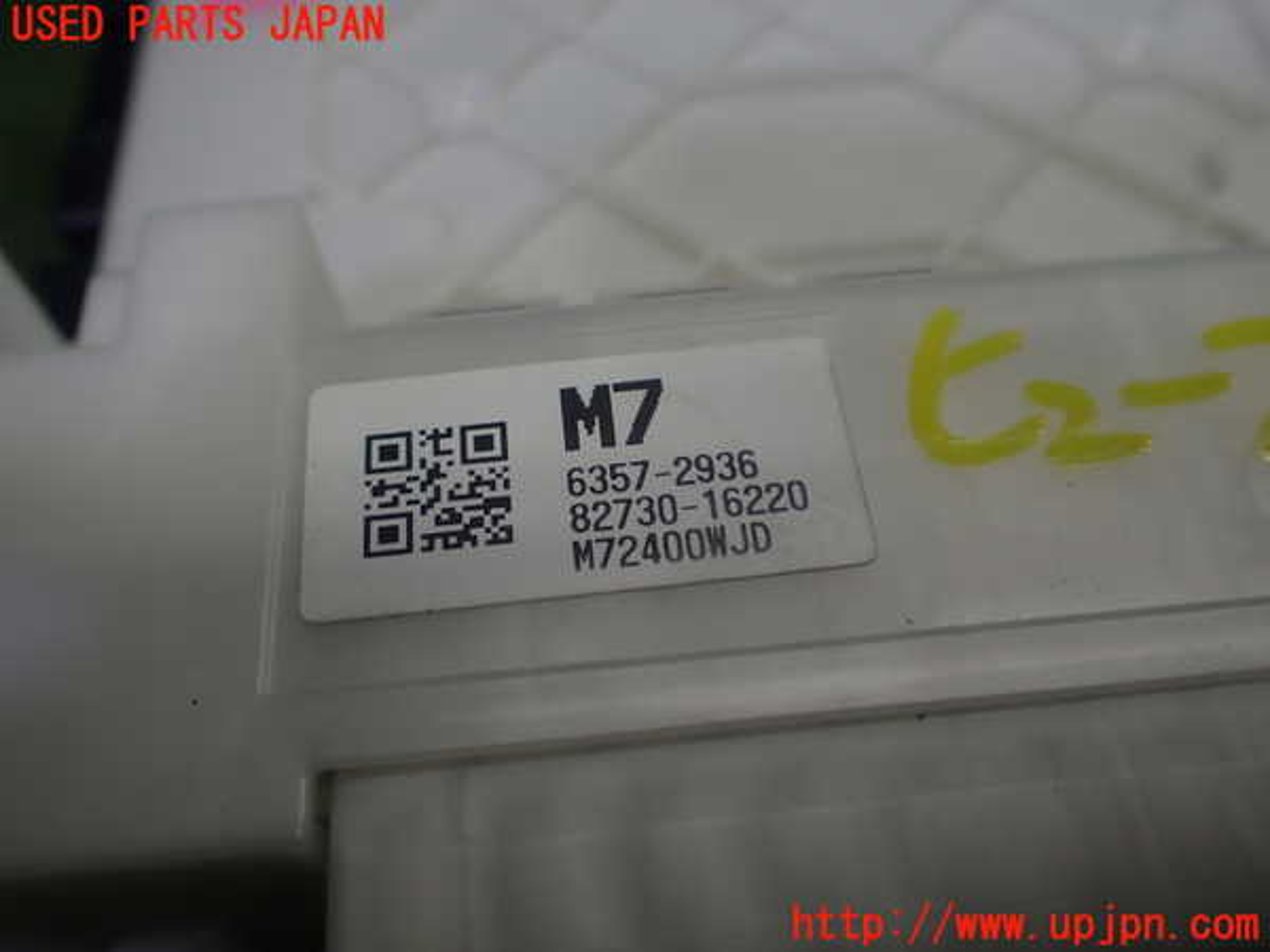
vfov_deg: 46.8
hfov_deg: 60.0
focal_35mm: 30
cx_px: 635
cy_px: 476
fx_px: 1101
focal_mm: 5.4
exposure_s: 1/125
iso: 100
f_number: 2.3
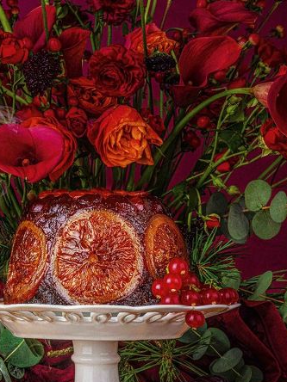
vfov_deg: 21.8
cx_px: 103
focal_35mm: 90
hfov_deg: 16.4
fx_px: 995
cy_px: 220
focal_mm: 63
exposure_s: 1/60
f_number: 32
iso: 100
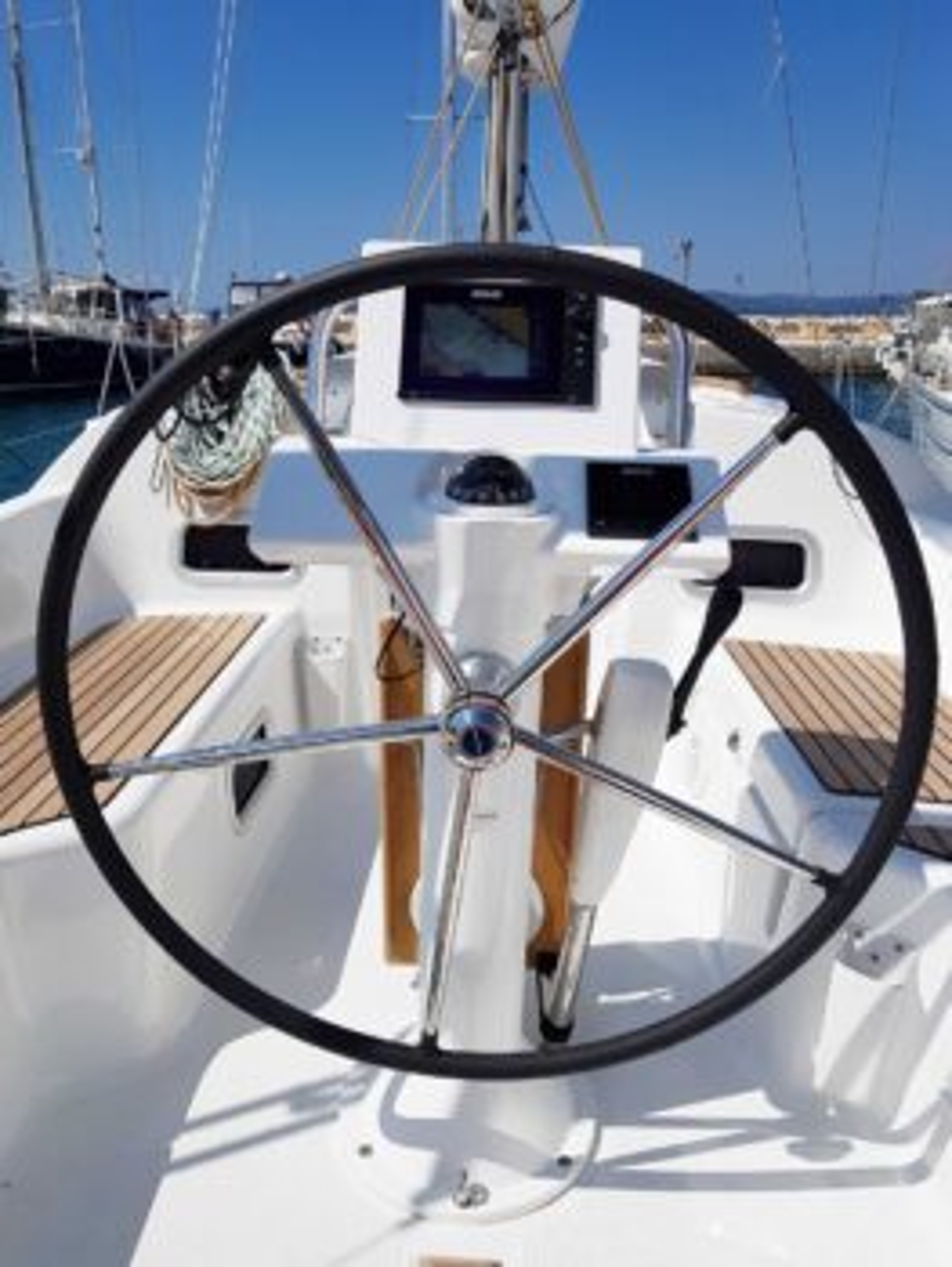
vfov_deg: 67.3
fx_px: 952
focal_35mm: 26
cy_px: 634
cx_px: 476
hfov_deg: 53.1
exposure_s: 1/7120
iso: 40
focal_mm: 4.2
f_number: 1.7
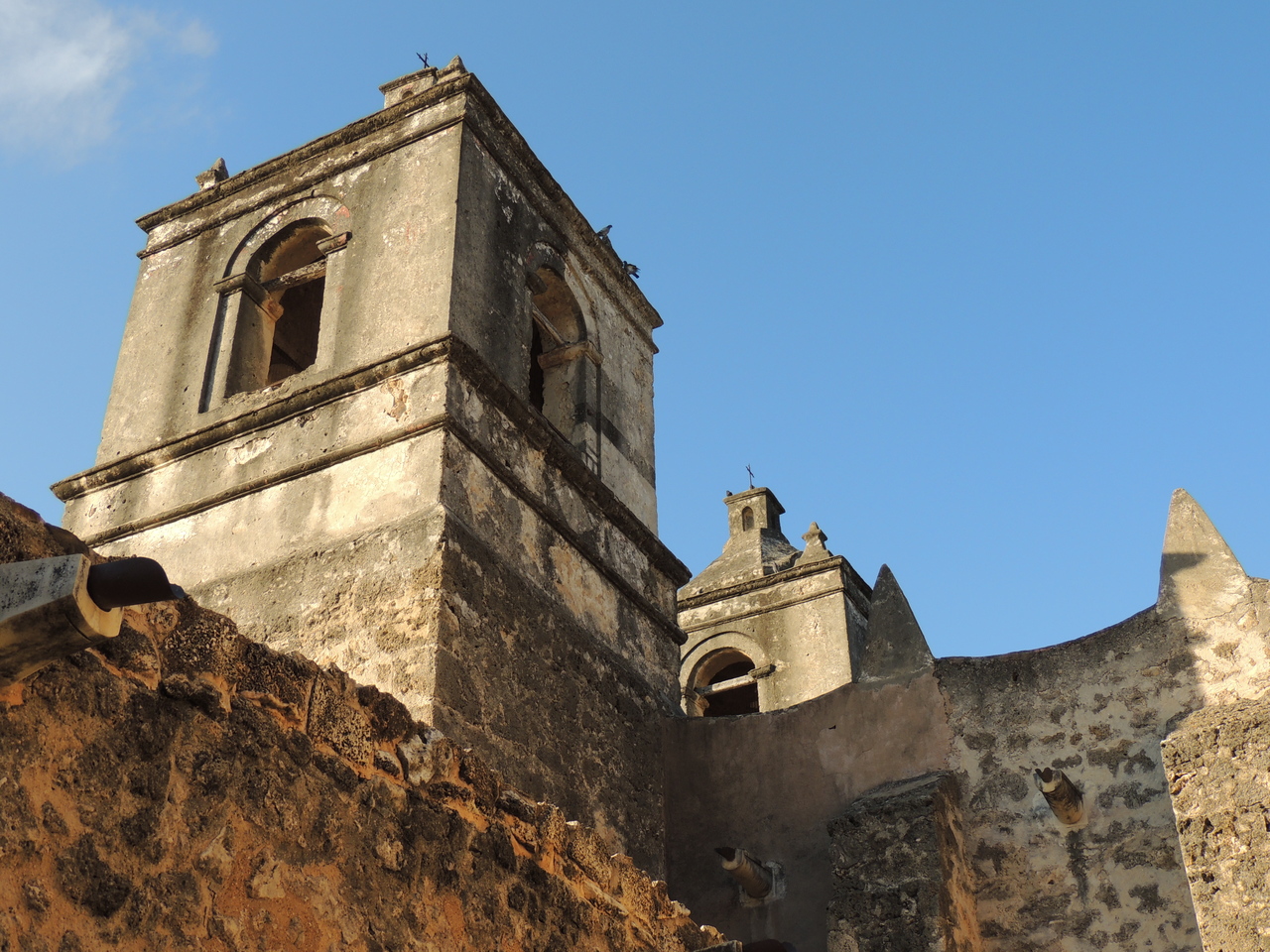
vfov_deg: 33.6
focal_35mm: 43
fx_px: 1578
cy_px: 476
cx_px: 635
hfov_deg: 43.9
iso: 100
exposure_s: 1/500
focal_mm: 7.6
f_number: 3.4
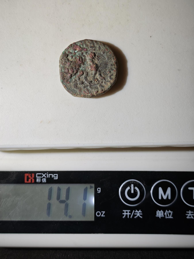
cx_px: 97
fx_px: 374
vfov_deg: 38.2
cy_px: 130
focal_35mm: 50
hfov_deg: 29.1
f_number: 1.63
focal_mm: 5.85
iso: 50
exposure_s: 1/349
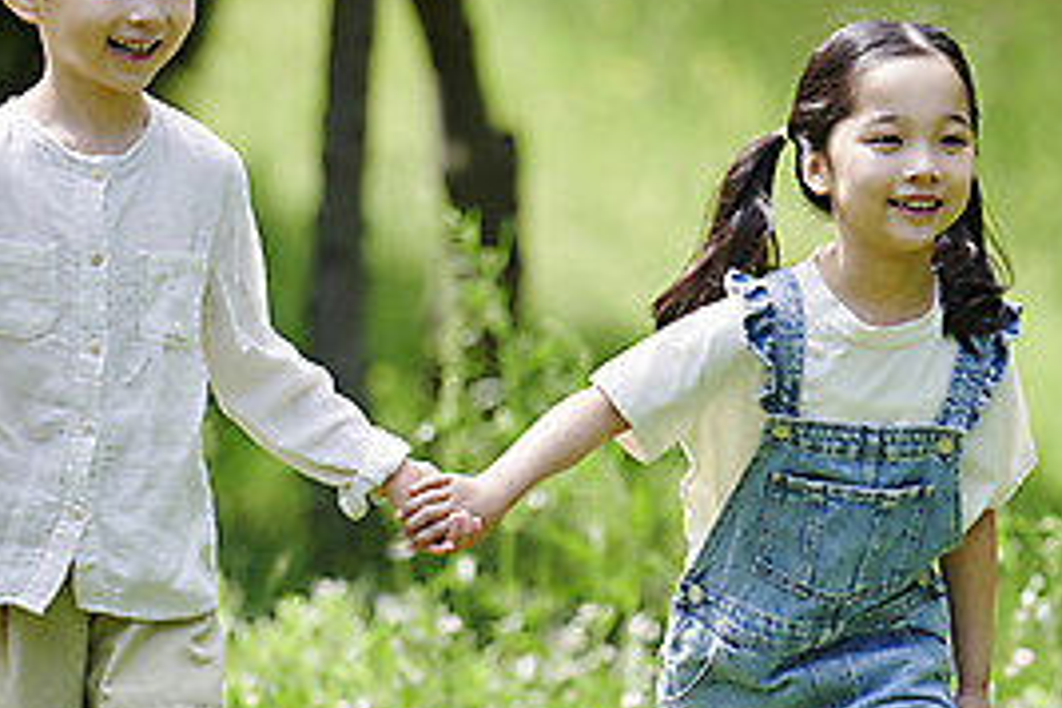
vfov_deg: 2.6
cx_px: 841
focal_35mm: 527
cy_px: 418
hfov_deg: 3.9
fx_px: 15545
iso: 320
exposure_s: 1/1250
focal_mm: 195
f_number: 3.2
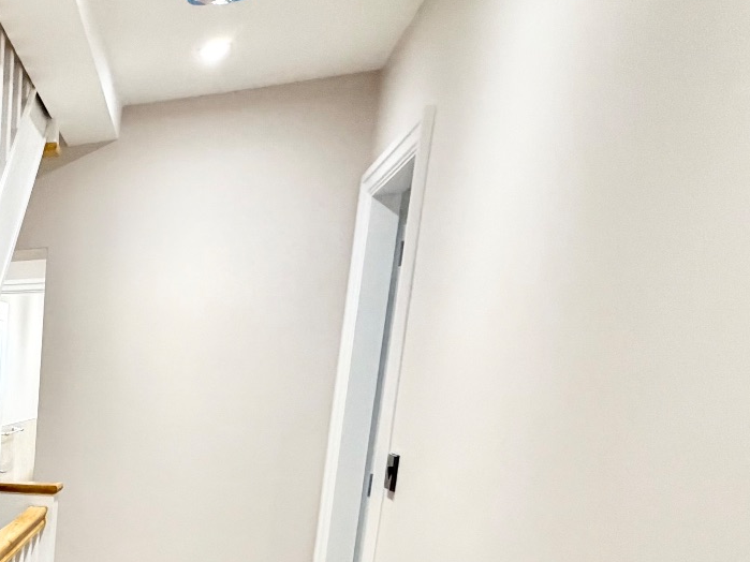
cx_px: -273
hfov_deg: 32.0
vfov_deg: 32.5
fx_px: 888
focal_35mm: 41
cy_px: 554
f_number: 2.2
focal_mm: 2.22
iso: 320
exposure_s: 1/100
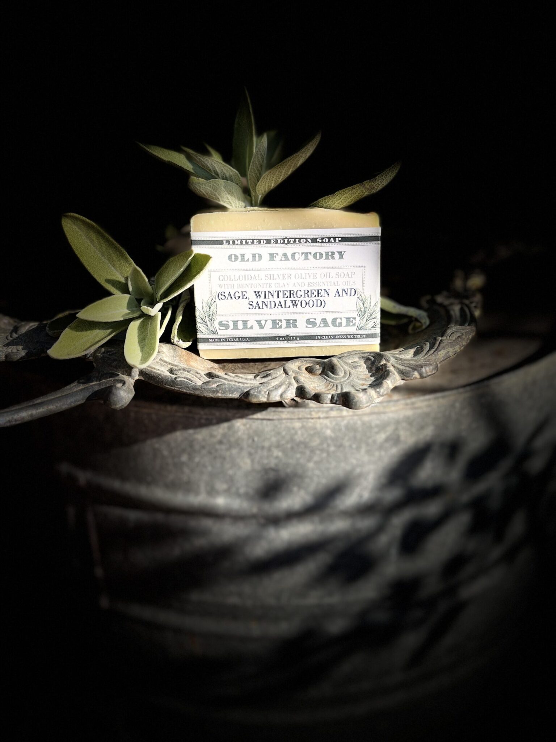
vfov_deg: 67.3
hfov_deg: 53.1
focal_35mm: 26
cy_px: 371
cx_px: 278
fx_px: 557
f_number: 1.6
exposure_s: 1/1580
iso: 50
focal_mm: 5.1
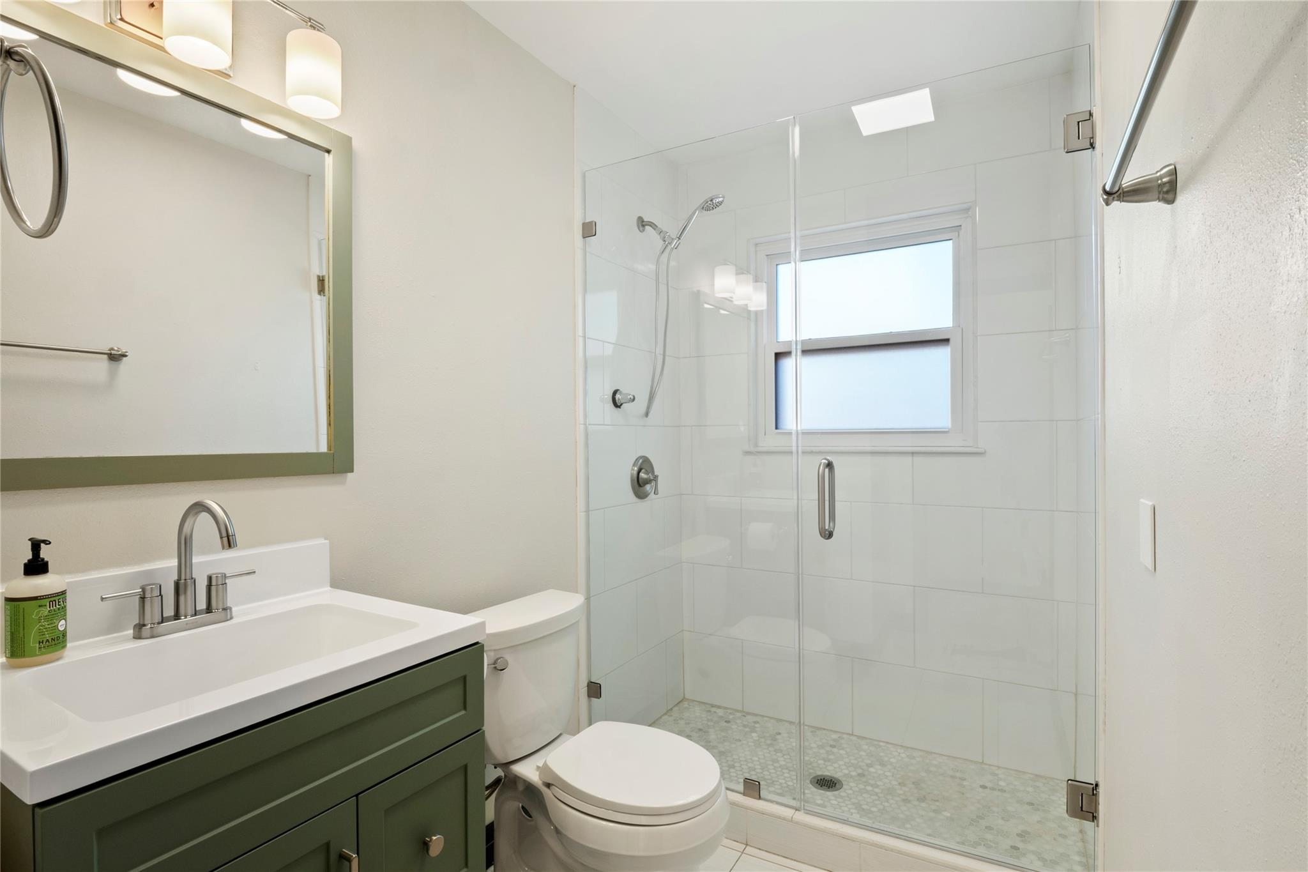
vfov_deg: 73.7
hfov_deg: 96.7
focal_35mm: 16
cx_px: 654
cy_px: 436
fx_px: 581
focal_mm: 8
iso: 200
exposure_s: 1/2.5
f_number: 11
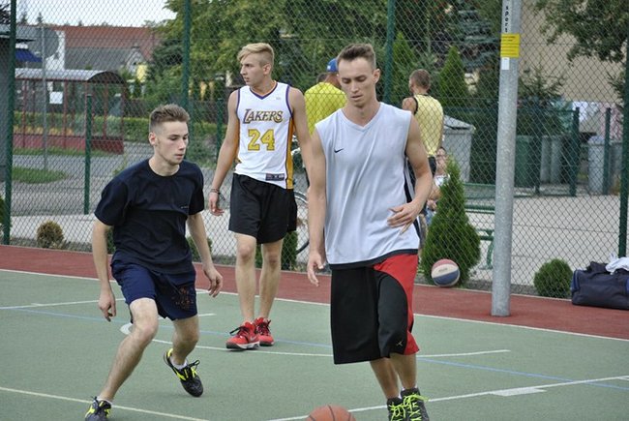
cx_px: 314
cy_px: 210
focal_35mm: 120
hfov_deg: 17.0
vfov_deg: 11.5
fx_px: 2099
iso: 220
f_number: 4.2
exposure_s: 1/500
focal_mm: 80
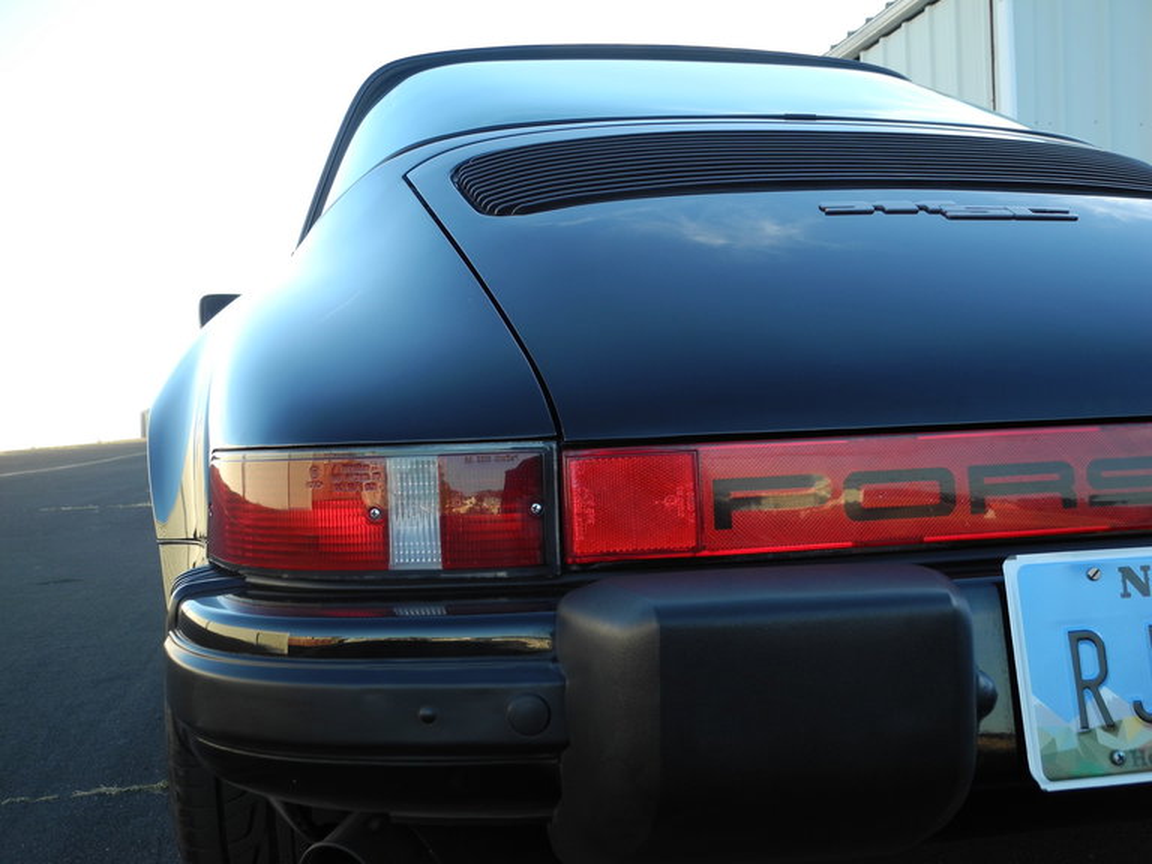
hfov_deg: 52.6
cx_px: 576
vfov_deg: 40.7
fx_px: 1165
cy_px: 432
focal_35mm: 35
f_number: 3.2
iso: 100
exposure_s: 1/135
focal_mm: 7.4
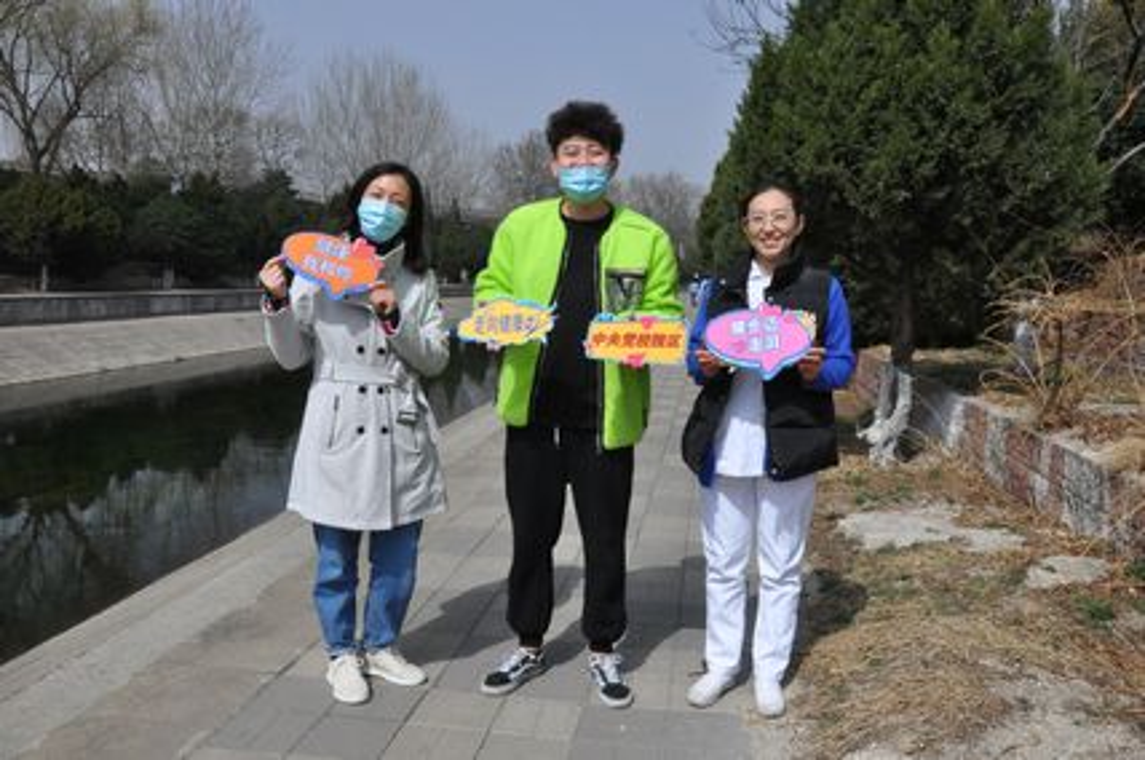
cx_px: 572
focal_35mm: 32
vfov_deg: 41.6
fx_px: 1000
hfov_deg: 59.6
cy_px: 380
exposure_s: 1/400
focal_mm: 21
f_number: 20
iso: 800
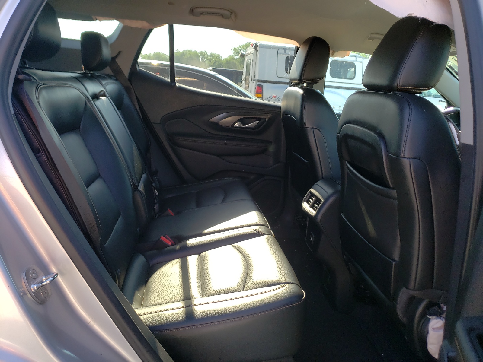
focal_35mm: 26
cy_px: 181
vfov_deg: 53.1
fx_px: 363
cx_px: 242
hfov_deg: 67.3
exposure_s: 1/303
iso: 50
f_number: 1.5
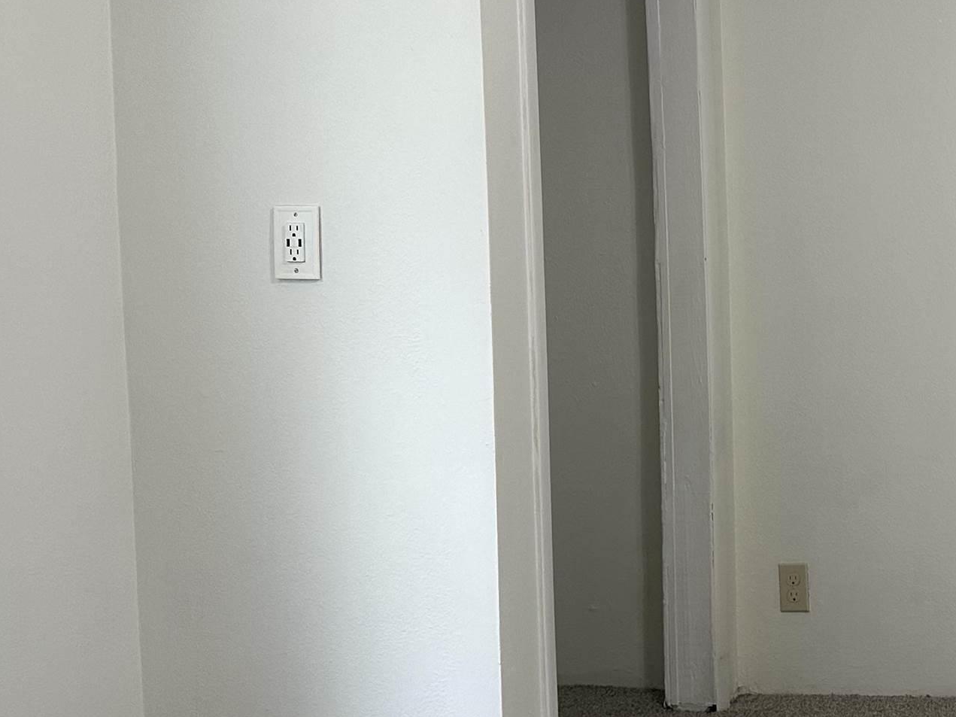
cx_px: 1094
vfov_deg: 25.1
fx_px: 1602
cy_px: 244
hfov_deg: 29.4
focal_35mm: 58
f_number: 1.78
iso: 160
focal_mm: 6.86
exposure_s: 1/120
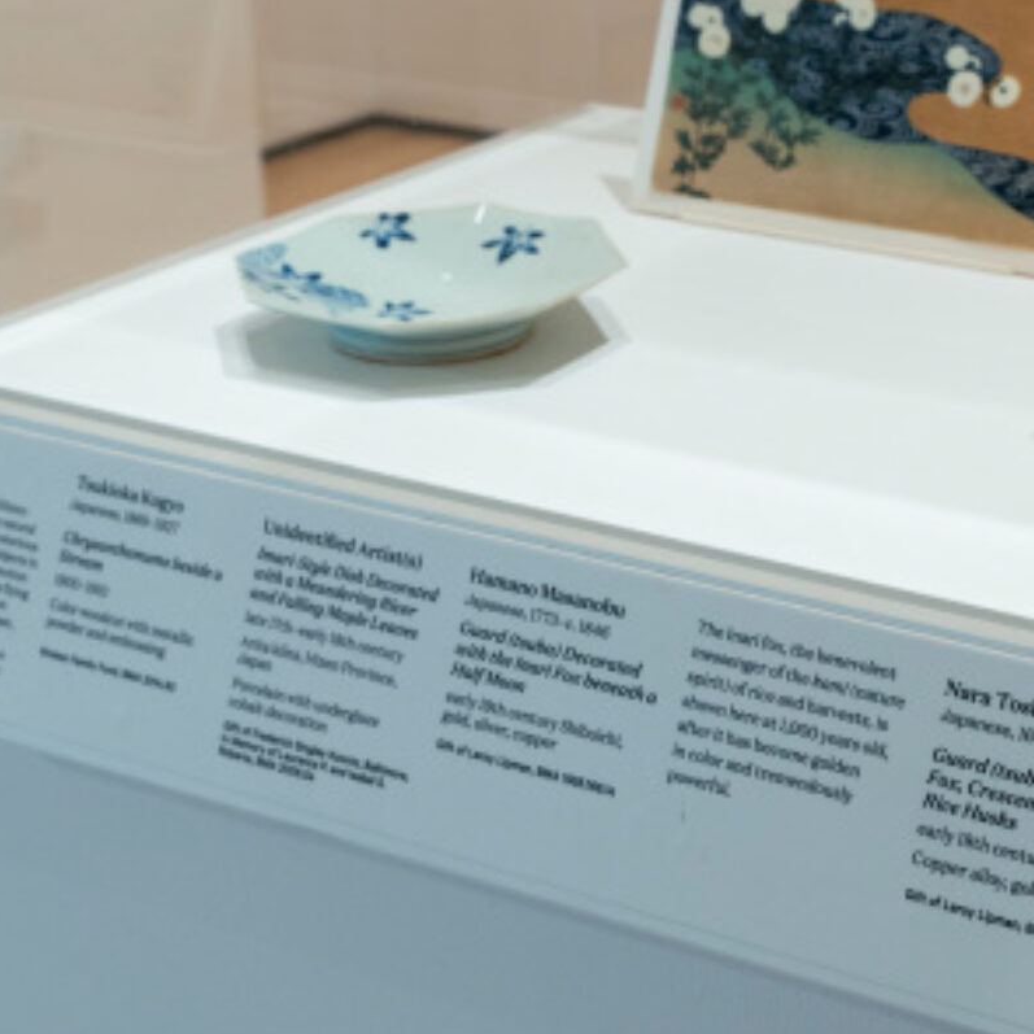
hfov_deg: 22.3
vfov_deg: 22.7
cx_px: 881
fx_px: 2568
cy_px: 409
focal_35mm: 76
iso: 400
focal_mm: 44
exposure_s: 1/4
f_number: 8
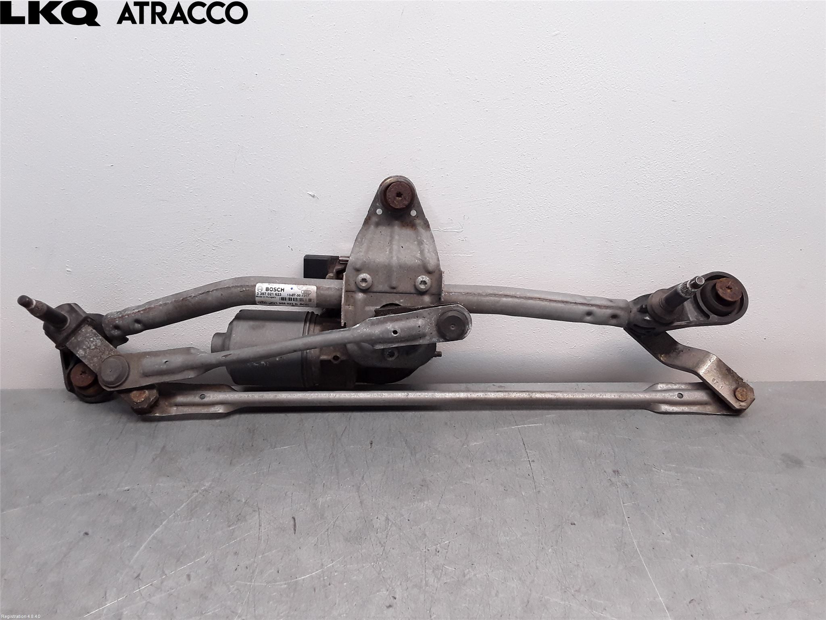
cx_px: 413
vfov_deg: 49.7
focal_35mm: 28
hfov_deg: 63.4
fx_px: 668
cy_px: 310
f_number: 1.9
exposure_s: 1/142
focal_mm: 2.91
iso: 100
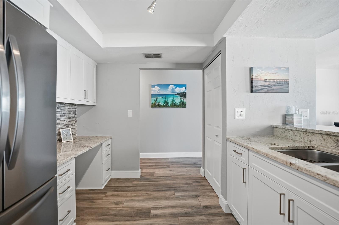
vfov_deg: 73.7
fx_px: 151
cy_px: 112
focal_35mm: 16
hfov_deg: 96.8
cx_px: 170
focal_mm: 16
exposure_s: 1/500
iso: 2000
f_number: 3.5
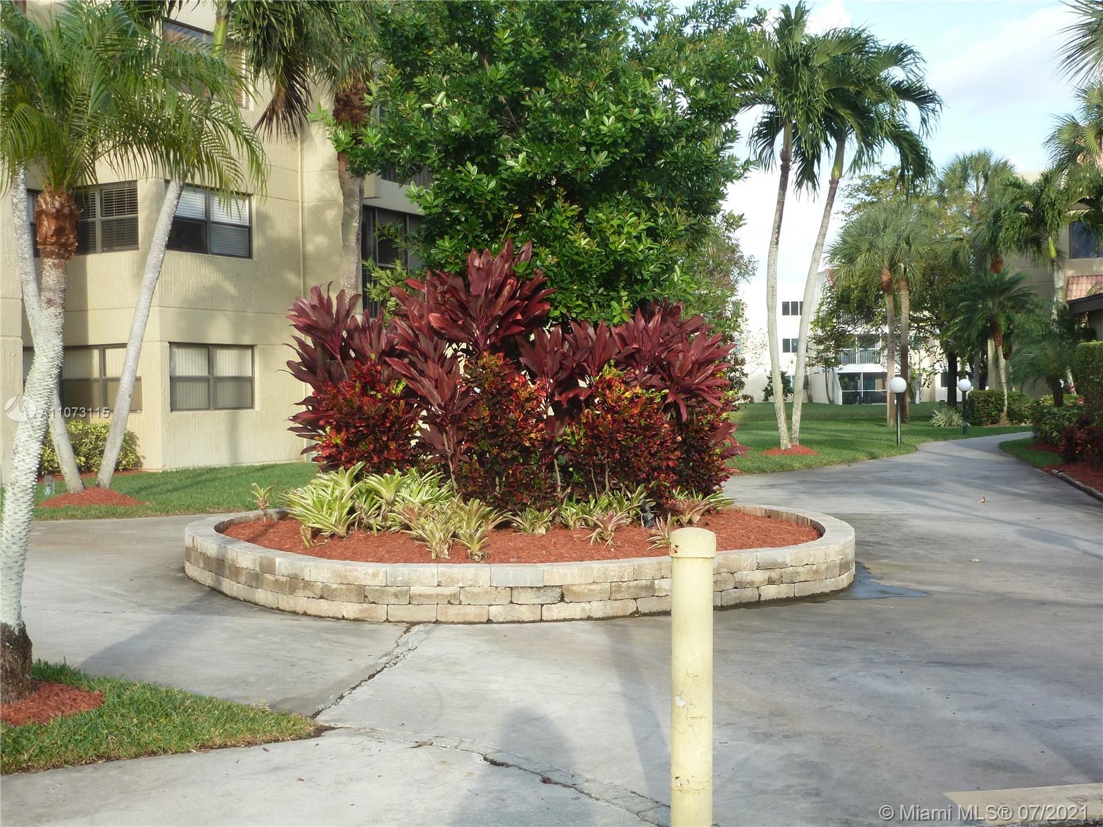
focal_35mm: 45
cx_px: 552
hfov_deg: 42.1
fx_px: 1434
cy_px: 414
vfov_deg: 32.2
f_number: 4
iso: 100
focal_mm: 8
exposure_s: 1/160
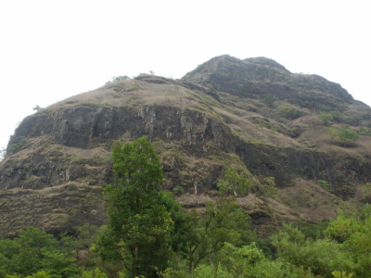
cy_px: 139
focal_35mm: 36
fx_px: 386
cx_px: 186
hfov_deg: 51.4
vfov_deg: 39.7
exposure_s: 1/100
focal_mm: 6.3
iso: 100
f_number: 5.6
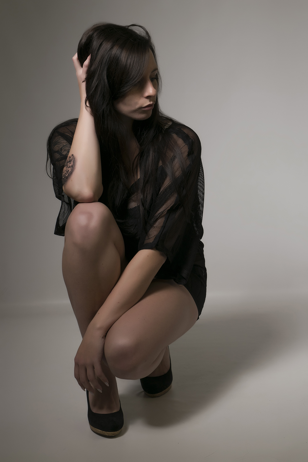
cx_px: 154
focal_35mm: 72
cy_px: 231
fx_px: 924
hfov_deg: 18.9
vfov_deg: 28.1
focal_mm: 48
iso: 100
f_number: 13
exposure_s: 1/100
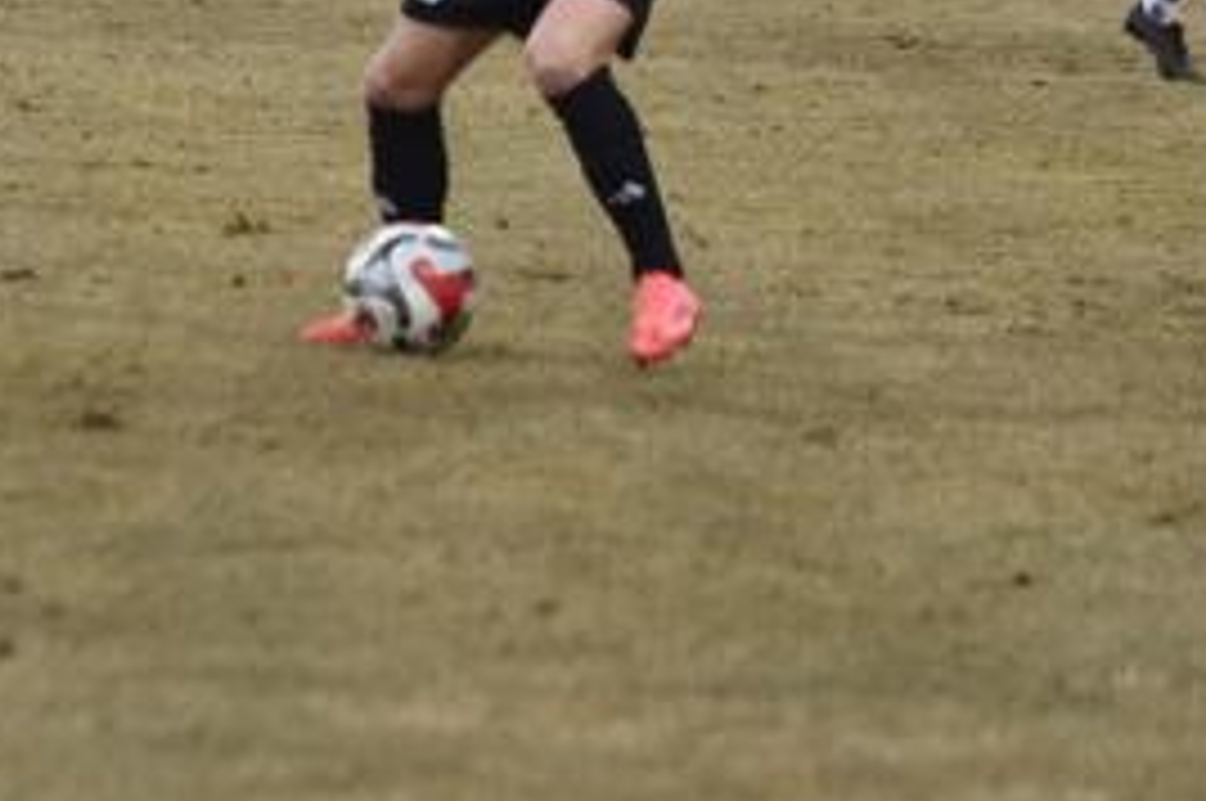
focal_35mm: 465
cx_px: 128
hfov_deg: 4.4
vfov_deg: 2.9
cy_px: -104
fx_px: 15563
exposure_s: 1/800
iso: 500
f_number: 3.5
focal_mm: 135
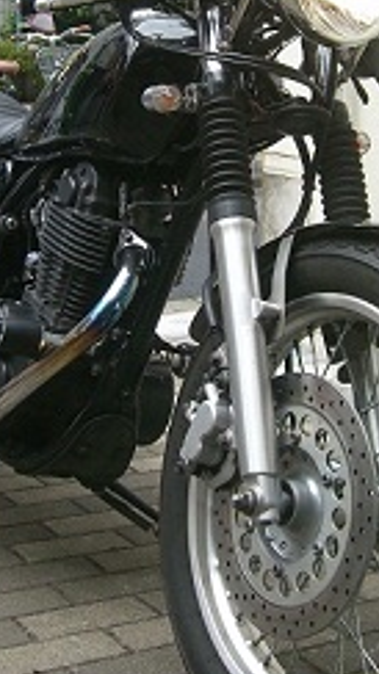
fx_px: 1181
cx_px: 177
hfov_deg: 18.2
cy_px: 203
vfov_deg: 31.5
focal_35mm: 66
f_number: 2.8
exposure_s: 1/176
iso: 50
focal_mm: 5.99
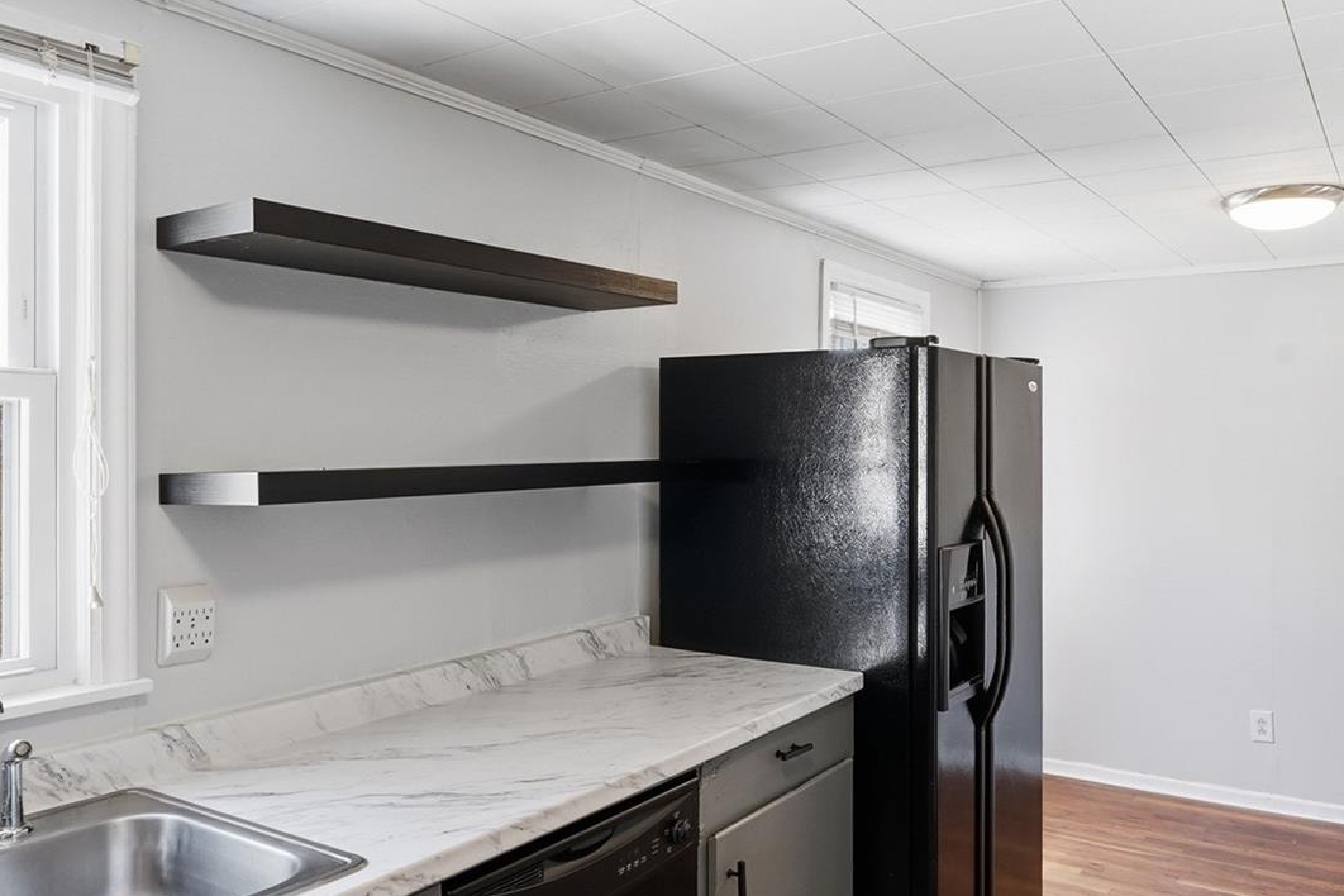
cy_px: 450
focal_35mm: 27
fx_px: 1008
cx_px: 725
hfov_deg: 67.3
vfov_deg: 47.9
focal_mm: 14
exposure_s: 1/40
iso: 400
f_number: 11
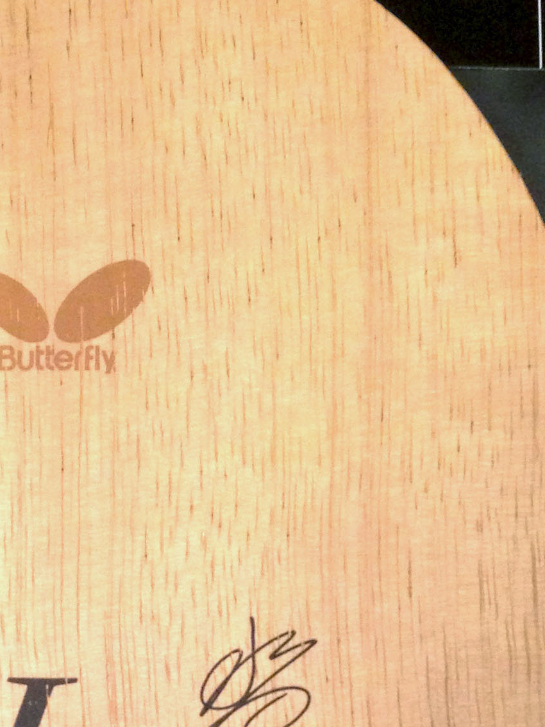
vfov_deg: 19.8
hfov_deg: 15.3
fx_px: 1995
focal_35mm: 95
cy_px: 798
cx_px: 37
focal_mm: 4.13
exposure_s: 1/20
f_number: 2.4
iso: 250
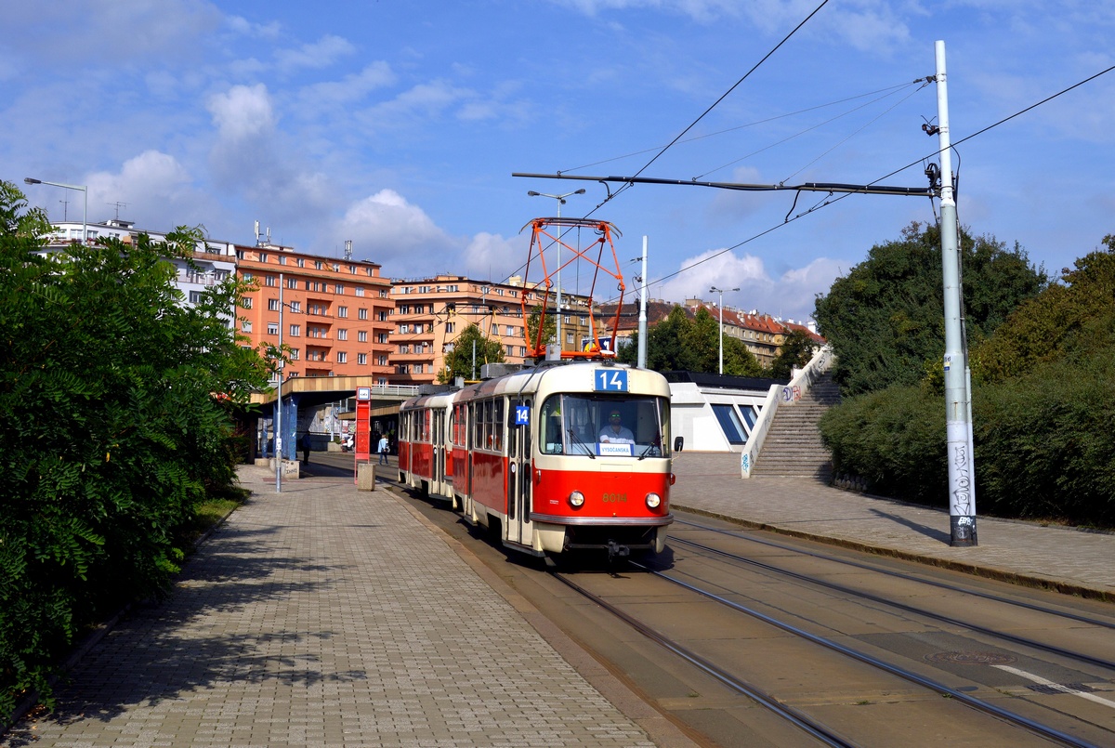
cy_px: 374
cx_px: 558
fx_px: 1210
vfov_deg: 34.3
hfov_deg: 49.5
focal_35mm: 39
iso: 100
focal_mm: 26
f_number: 11
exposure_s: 1/500
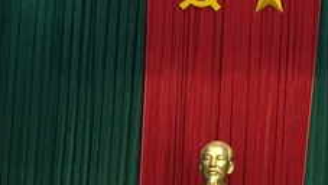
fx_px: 775
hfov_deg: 23.4
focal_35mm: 89
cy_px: 266
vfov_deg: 13.0
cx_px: 288
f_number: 2.2
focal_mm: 4.15
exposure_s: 1/17
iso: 125
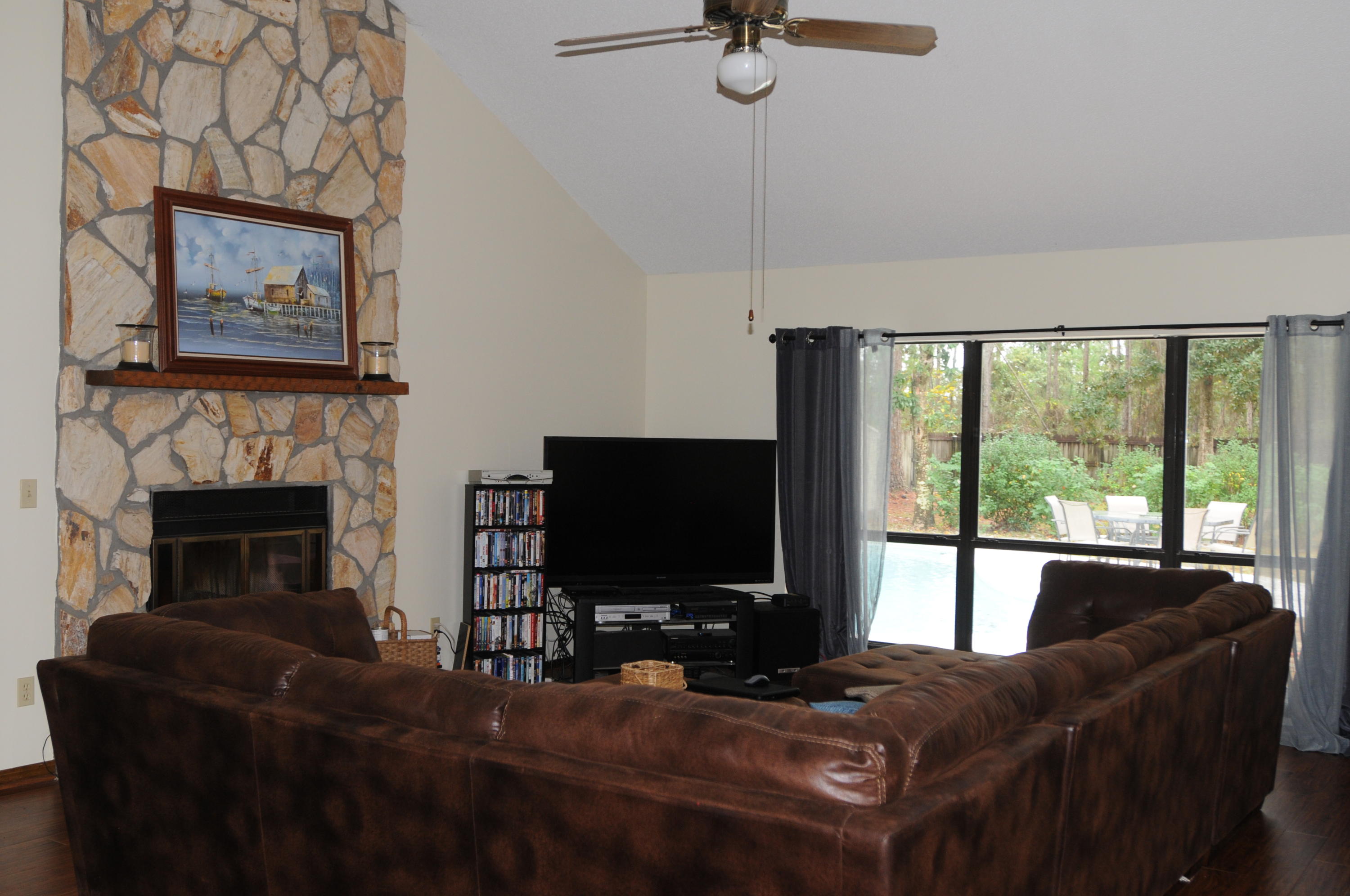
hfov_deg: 53.2
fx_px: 1348
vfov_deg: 36.8
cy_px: 448
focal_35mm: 36
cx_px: 675
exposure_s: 1/60
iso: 400
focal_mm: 24
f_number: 4
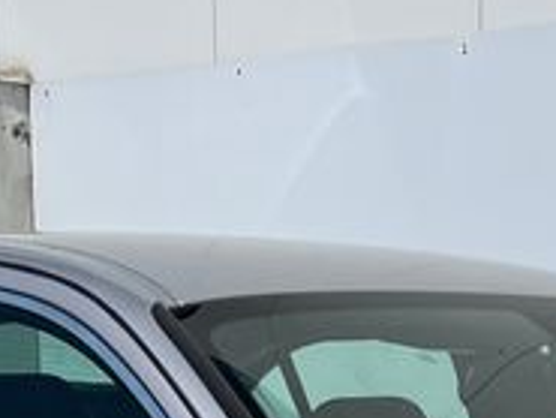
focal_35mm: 144
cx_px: 643
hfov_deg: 13.4
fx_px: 2314
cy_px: 992
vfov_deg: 9.3
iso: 50
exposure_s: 1/9091
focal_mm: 5.1
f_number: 1.6
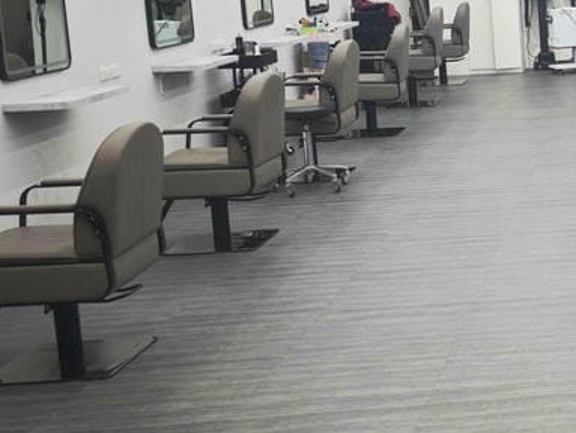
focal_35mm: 72
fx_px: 1199
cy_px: 95
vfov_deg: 20.3
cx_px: 793
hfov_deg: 23.2
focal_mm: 8.72
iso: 125
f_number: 2
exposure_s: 1/120
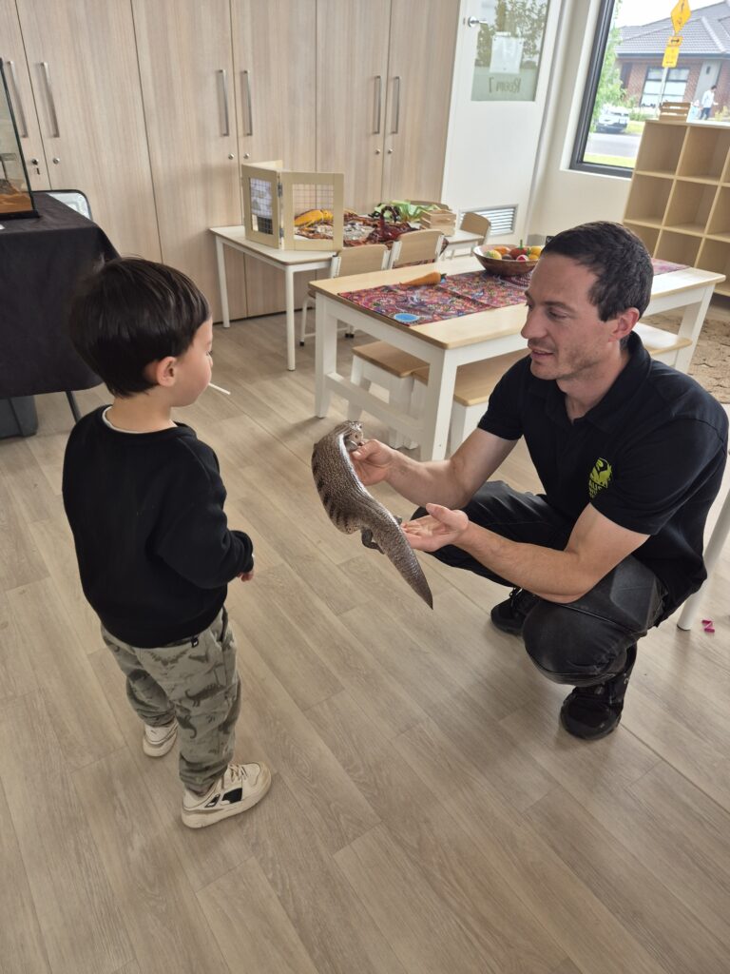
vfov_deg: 73.9
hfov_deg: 58.9
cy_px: 487
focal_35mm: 23
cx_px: 365
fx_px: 647
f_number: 1.8
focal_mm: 5.4
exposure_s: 1/100
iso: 40
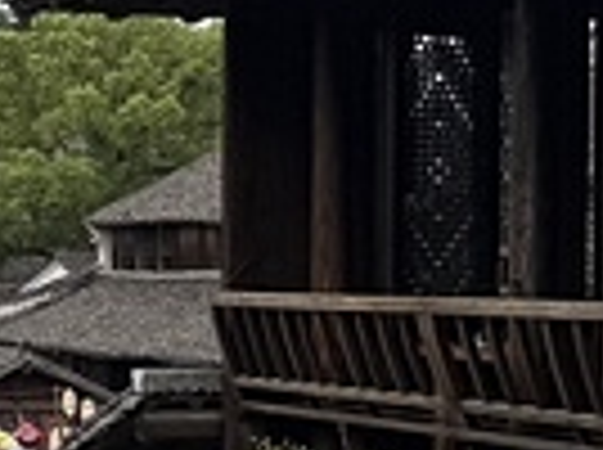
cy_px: 297
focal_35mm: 115
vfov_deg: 12.8
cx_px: -621
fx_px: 2000
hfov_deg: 14.2
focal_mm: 6.76
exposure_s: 1/2611
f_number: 1.78
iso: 80
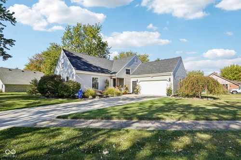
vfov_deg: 68.8
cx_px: 120
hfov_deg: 91.6
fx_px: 117
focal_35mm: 18
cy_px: 80
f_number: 8
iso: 100
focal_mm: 17.5
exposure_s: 1/250
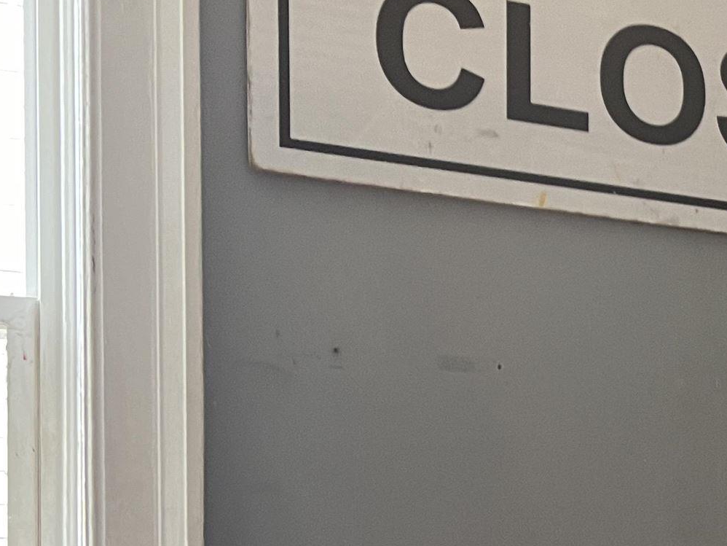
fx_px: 1681
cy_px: 641
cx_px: 994
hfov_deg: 21.6
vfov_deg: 17.6
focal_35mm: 80
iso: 320
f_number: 1.5
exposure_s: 1/60
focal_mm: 5.7
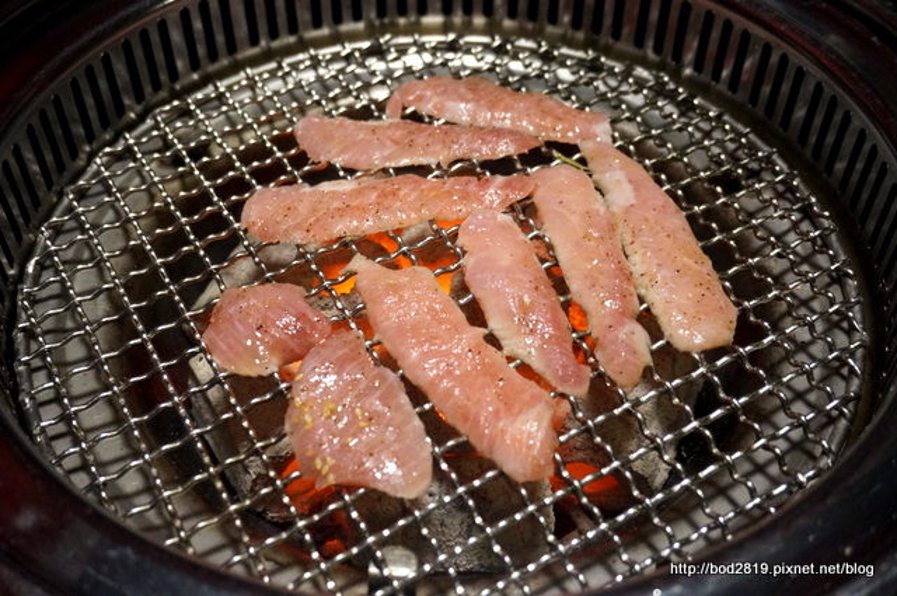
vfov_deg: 32.9
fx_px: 1008
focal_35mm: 40
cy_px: 298
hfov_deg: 48.0
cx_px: 448
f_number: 4.5
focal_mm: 27
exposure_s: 1/30
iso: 3200
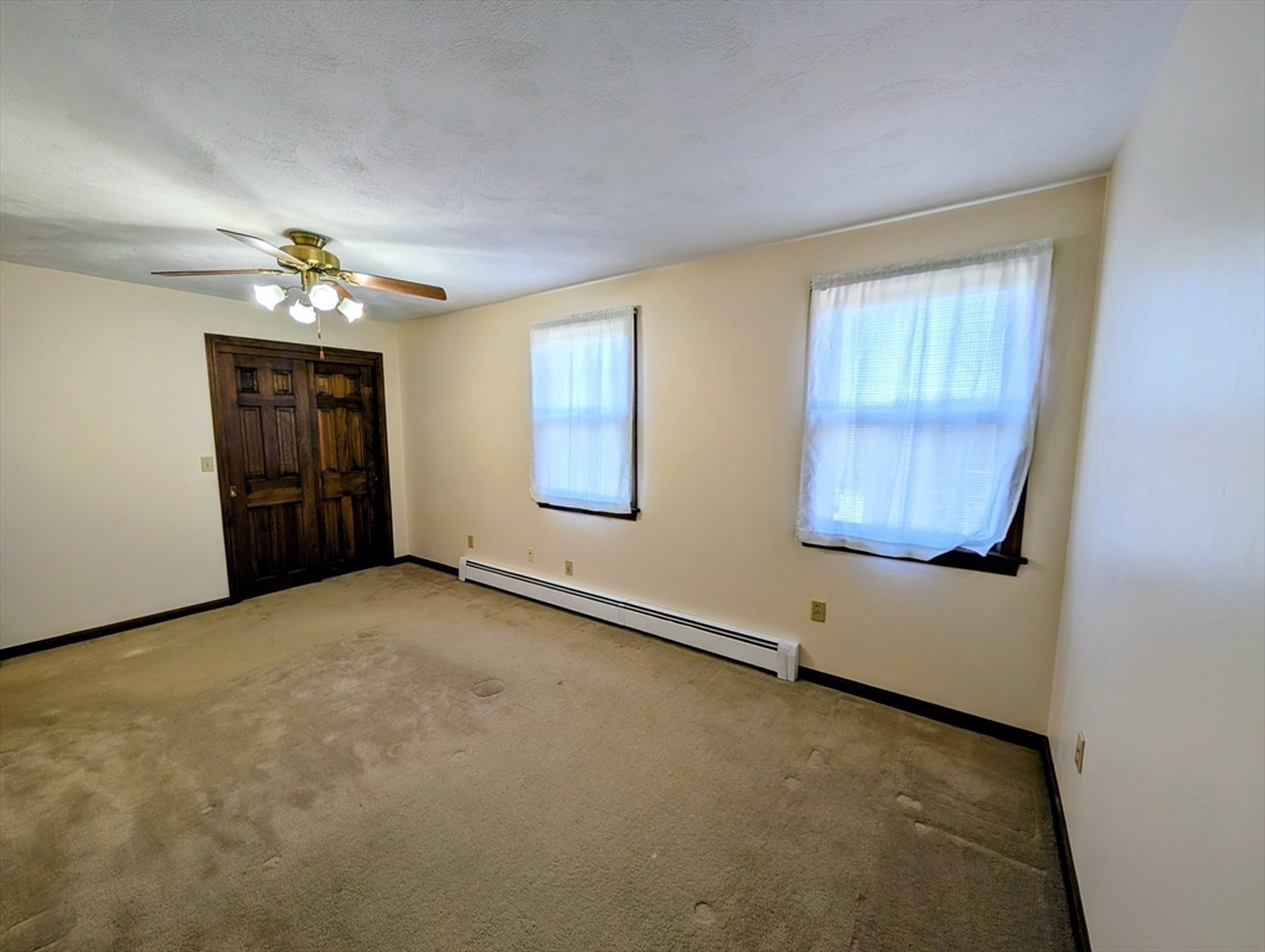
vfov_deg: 94.6
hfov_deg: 110.5
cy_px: 476
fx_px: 439
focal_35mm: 12
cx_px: 632
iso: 52
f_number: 1.7
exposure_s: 1/174
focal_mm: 2.02
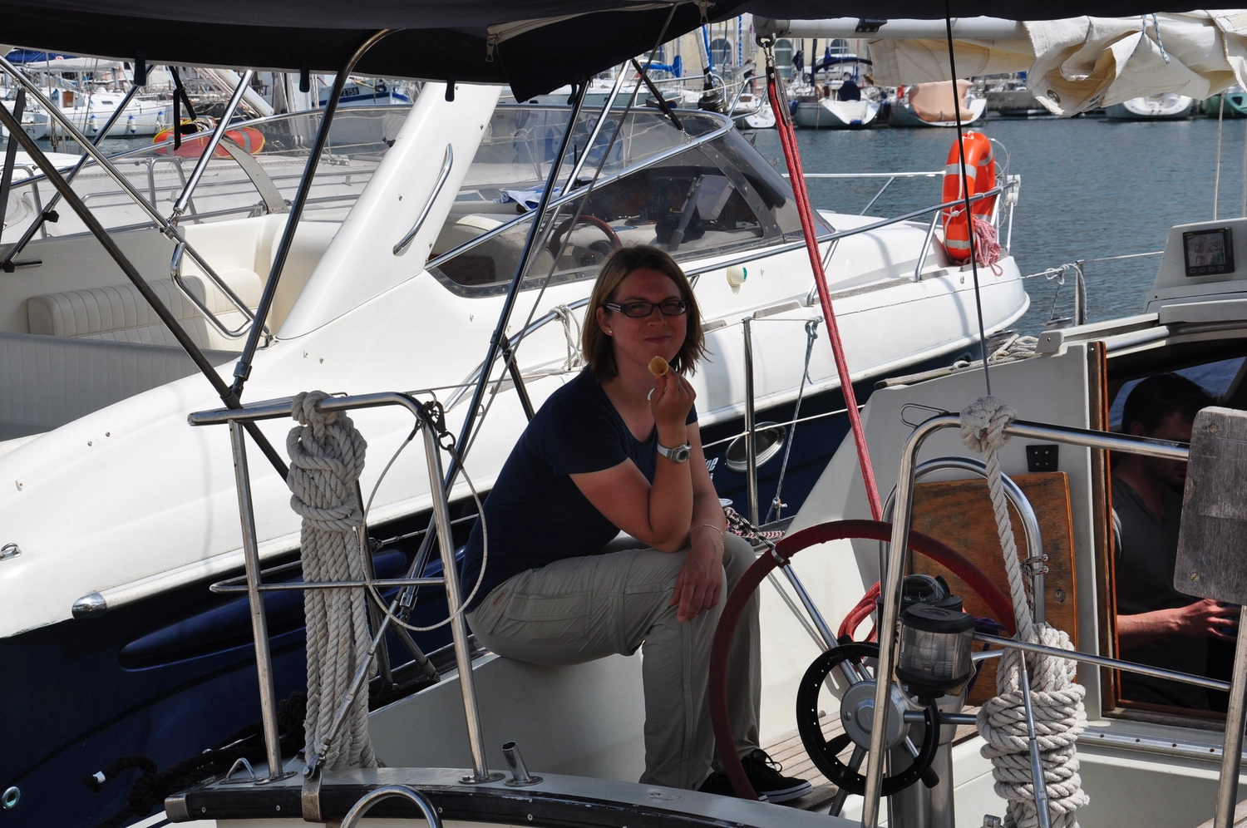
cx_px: 624
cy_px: 414
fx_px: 2491
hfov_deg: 28.1
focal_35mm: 72
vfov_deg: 18.9
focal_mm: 48
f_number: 11
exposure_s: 1/500
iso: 200
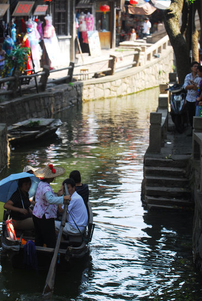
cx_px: 89
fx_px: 1132
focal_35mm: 135
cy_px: 164
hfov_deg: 10.2
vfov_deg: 15.2
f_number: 2.8
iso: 100
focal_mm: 80
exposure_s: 1/400
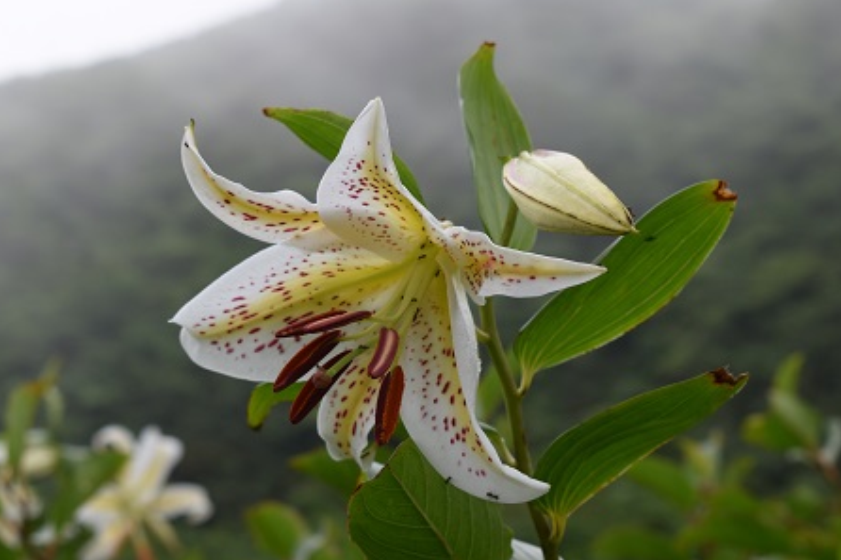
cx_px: 390
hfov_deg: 22.0
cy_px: 289
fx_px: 2161
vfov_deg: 14.8
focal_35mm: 93
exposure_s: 1/250
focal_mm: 55
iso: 180
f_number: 8
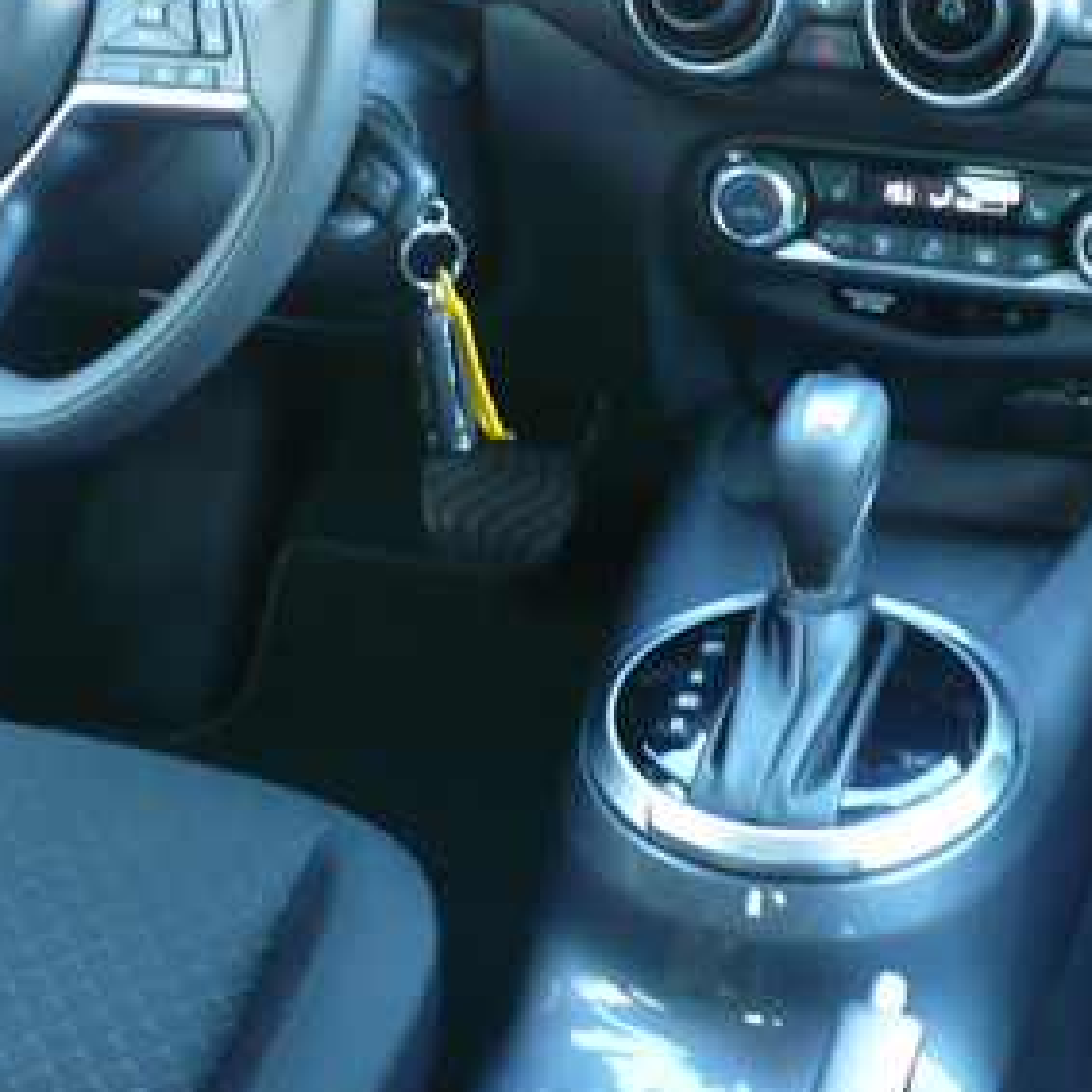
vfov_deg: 23.3
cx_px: 262
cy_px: 378
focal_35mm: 74
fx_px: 2641
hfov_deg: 23.1
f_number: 2.8
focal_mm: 6.1
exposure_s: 1/15
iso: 200
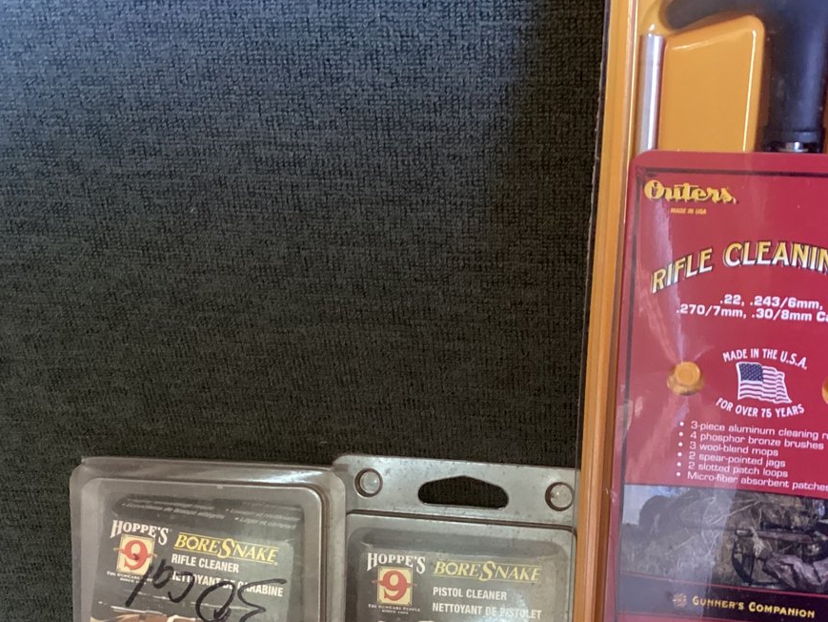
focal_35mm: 54
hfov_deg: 35.5
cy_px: 518
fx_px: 1292
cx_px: 464
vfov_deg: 26.4
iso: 500
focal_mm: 3.3
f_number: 2.4
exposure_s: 1/25
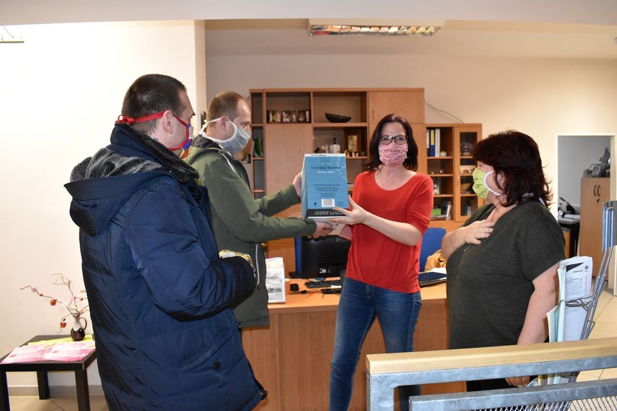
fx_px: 463
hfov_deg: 67.4
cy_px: 206
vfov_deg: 47.9
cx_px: 308
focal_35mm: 27
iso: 2200
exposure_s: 1/60
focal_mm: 18
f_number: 5
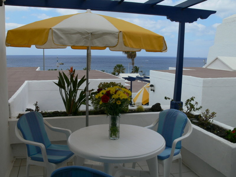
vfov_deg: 40.7
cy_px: 88
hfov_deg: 52.6
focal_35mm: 35
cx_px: 118
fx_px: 239
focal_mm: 7.4
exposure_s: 1/400
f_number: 5.6
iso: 80
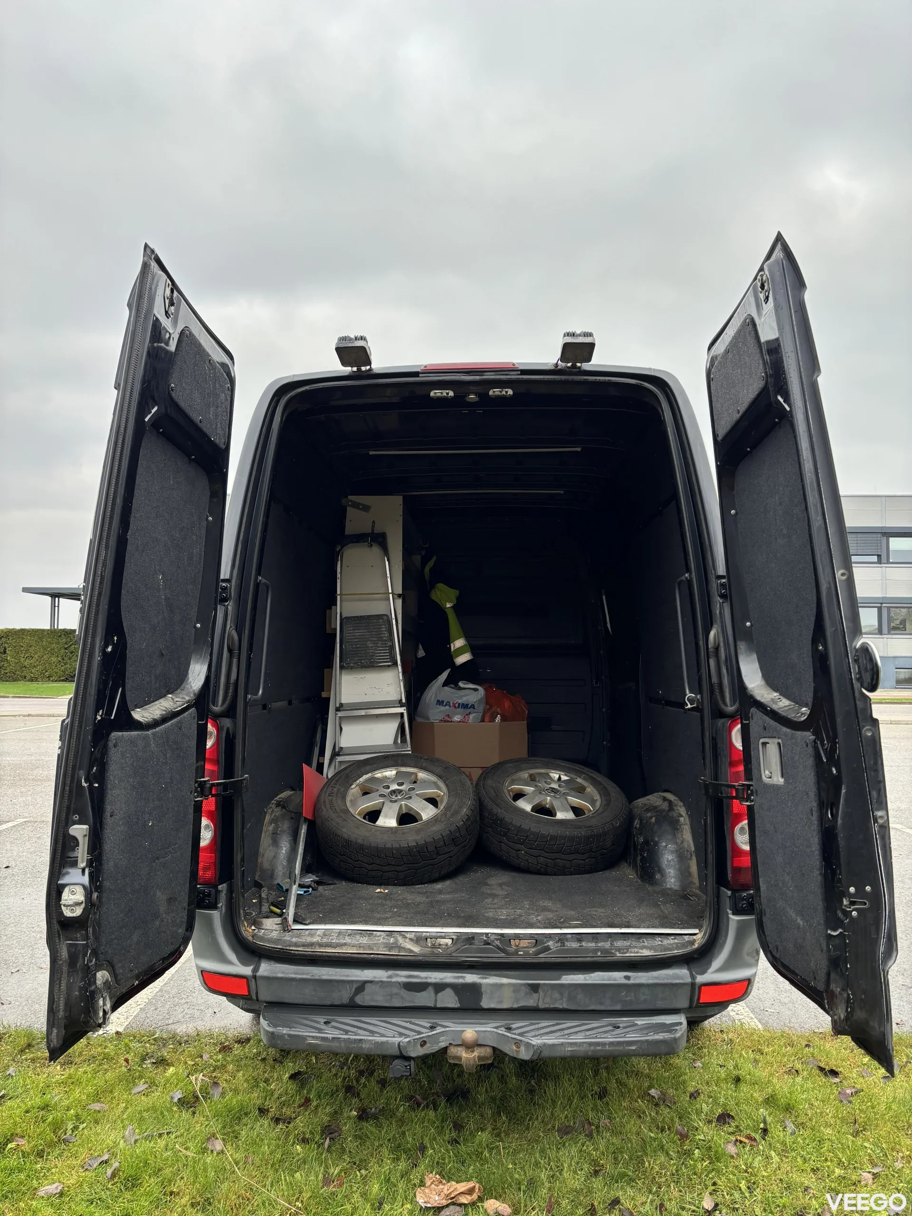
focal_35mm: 26
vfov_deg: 67.3
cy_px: 608
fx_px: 913
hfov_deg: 53.1
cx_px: 456
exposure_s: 1/144
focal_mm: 5.96
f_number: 1.6
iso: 40
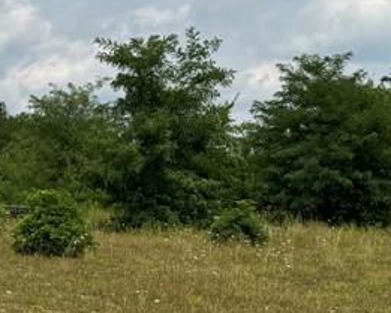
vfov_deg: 16.7
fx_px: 1065
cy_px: 223
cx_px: -79
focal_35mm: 92
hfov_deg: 19.6
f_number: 1.78
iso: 80
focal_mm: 6.76
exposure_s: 1/7092
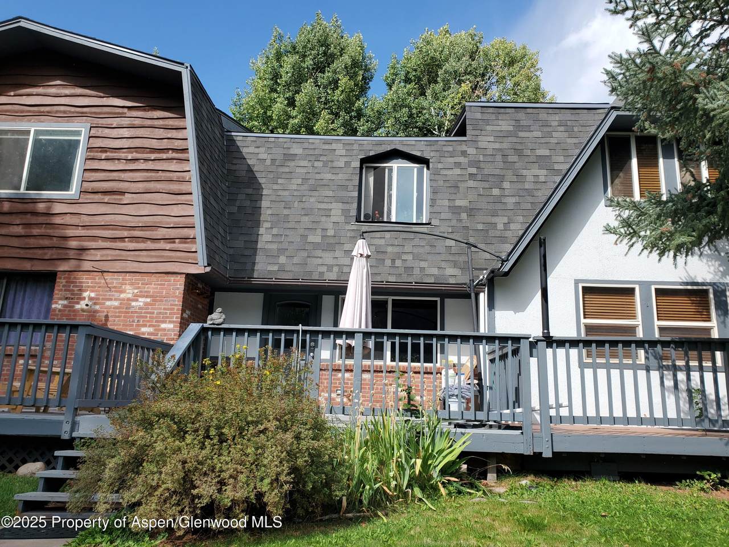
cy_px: 274
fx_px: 548
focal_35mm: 26
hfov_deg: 67.3
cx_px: 364
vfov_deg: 53.1
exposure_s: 1/1019
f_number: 2.4
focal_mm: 4.3
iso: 50
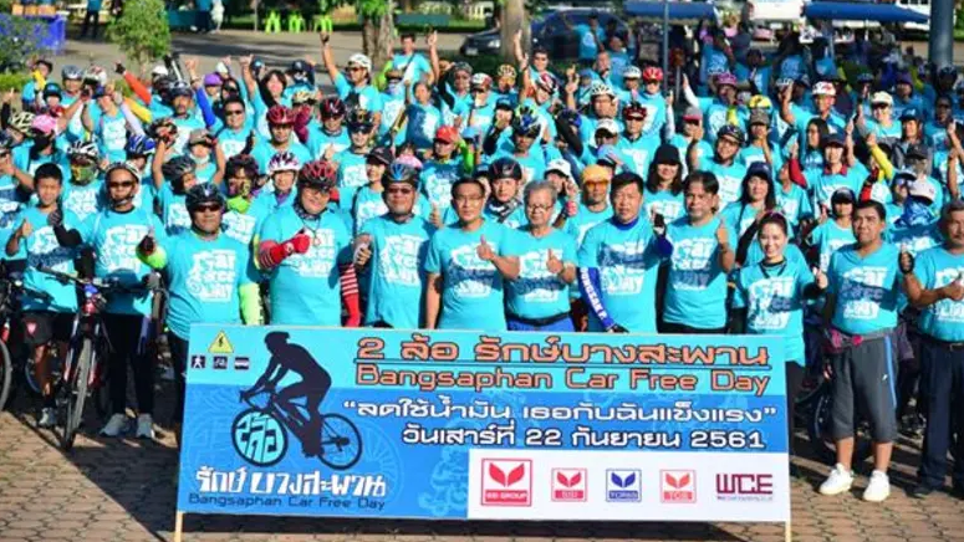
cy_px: 229
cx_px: 481
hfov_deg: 22.0
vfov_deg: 12.5
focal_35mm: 97
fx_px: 2480
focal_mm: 92
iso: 180
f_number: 4.5
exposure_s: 1/320
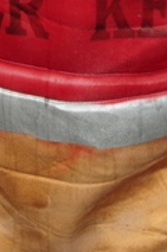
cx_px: 100
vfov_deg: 8.4
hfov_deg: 5.9
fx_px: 1622
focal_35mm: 232
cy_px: -242
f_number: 10
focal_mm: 35
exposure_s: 1/80
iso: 320
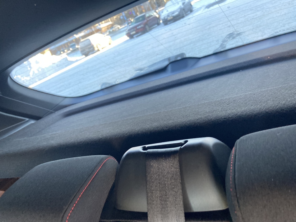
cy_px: 111
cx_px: 148
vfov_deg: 49.7
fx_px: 239
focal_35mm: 28
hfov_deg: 63.4
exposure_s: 1/60
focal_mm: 3.99
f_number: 1.8
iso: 160
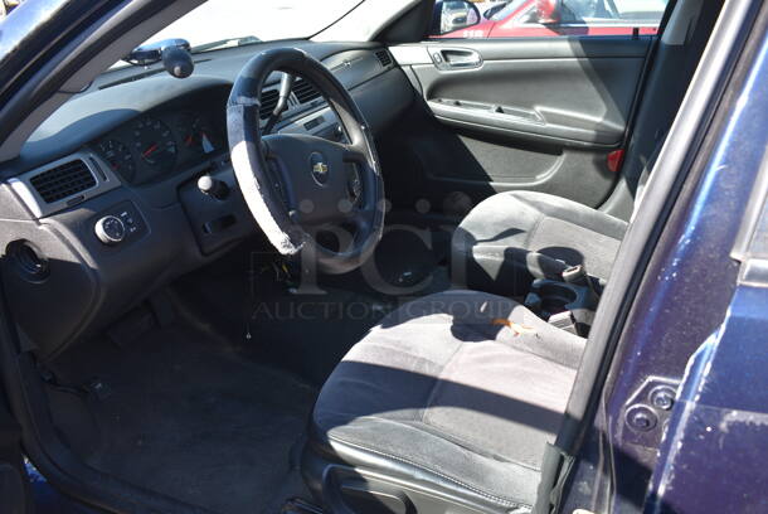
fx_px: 641
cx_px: 384
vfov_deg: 43.7
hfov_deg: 61.9
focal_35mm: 30
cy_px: 257
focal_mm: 20
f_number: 5.6
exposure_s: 1/160
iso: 200
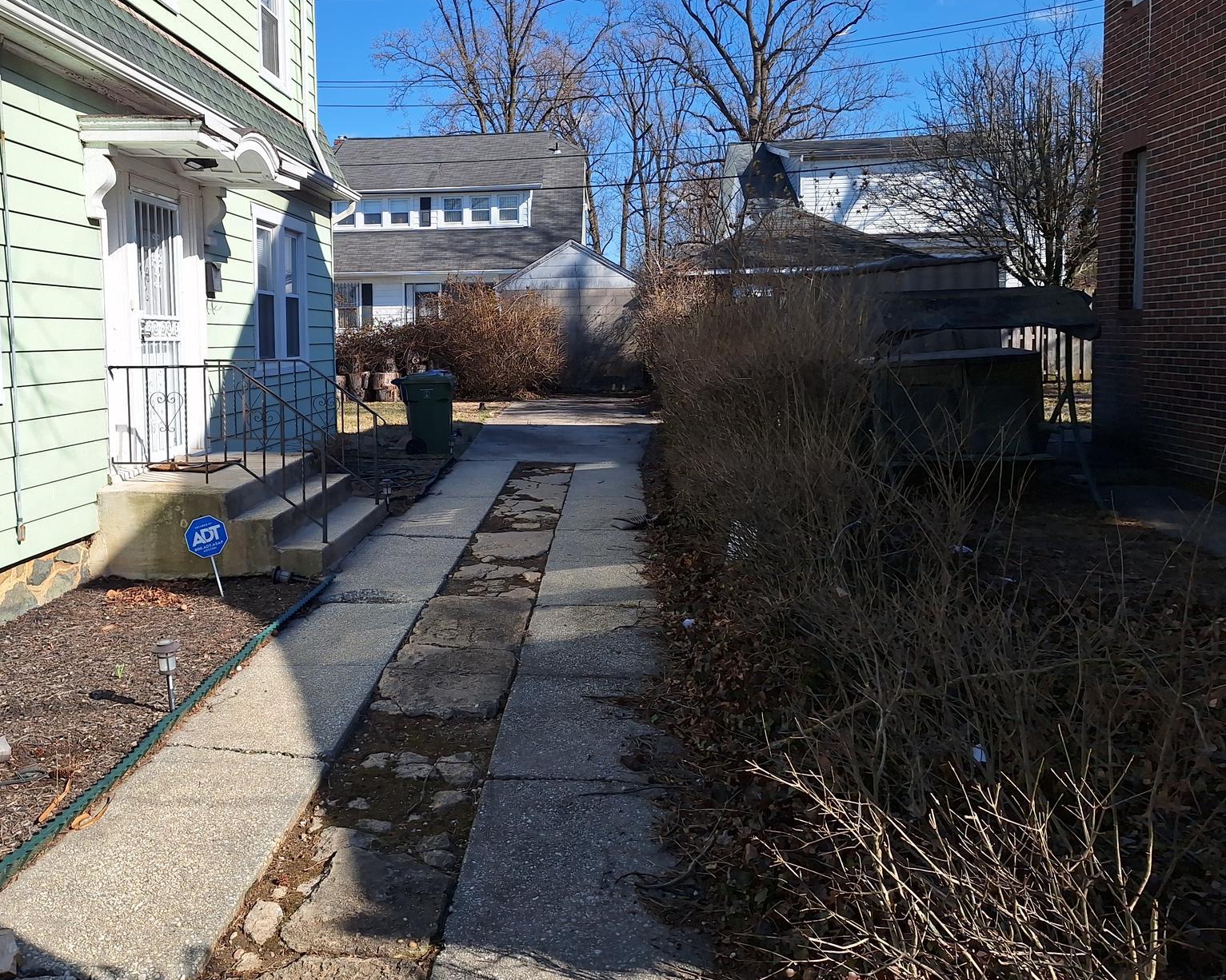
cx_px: 422
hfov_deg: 57.6
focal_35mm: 30
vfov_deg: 48.3
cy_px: 419
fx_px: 1088
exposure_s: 1/3279
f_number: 1.8
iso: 25
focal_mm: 5.54
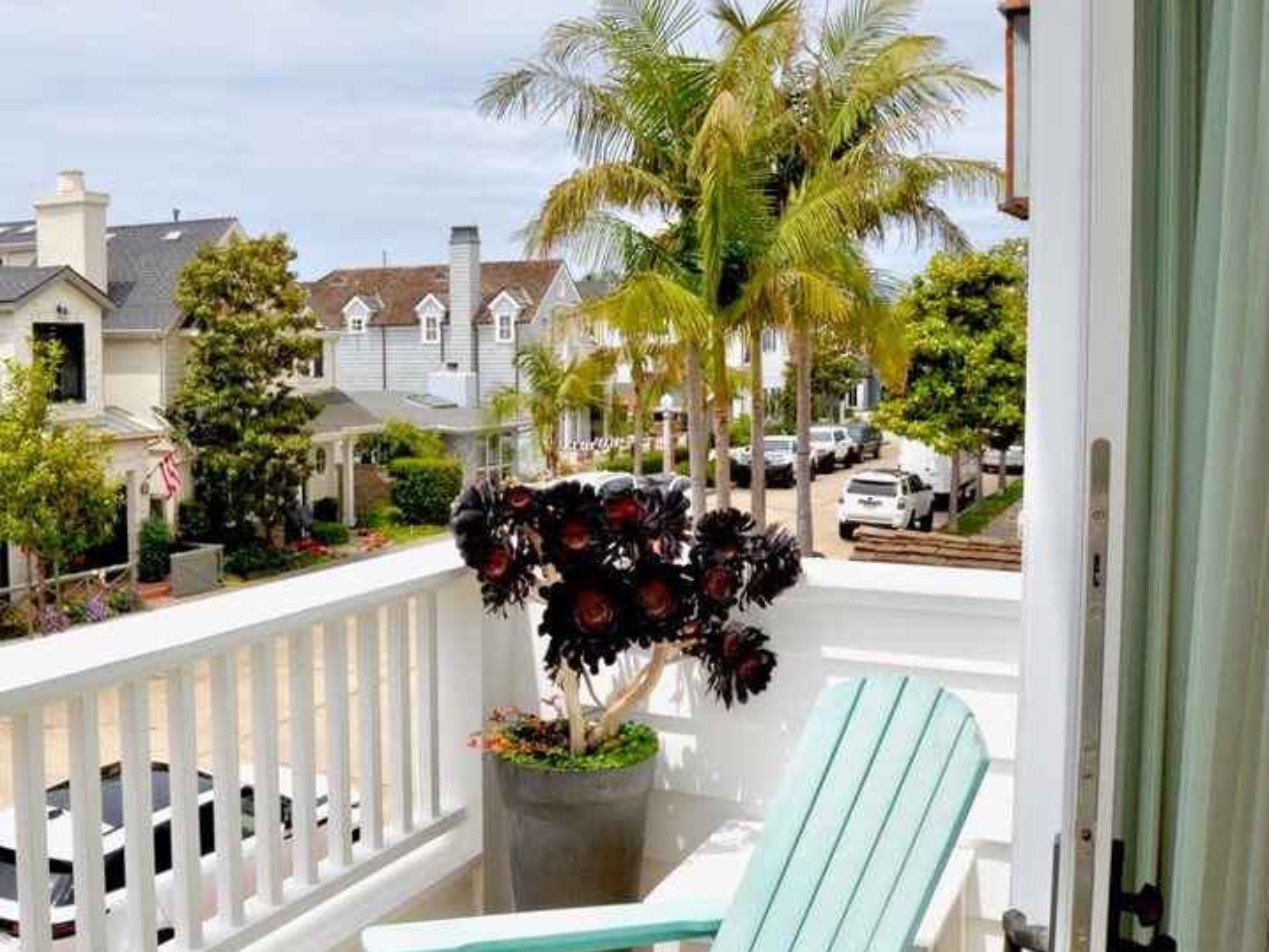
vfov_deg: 38.6
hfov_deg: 49.0
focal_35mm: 37
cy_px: 428
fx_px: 1357
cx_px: 396
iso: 800
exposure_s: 1/1000
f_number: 16
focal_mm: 18
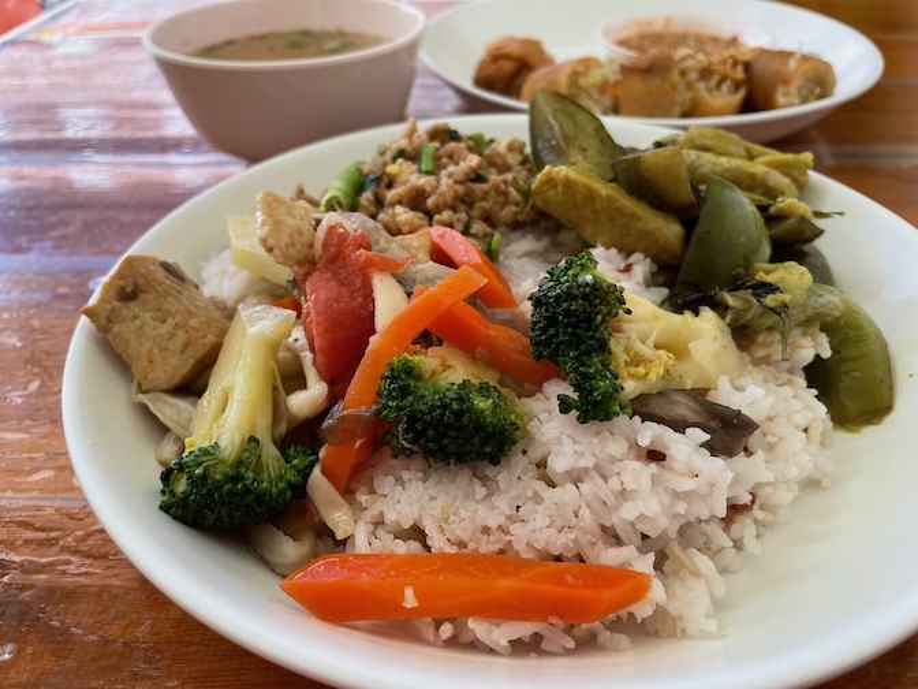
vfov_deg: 53.1
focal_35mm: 26
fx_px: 690
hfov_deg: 67.3
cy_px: 344
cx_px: 459
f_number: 1.6
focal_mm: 4.2
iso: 64
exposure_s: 1/121
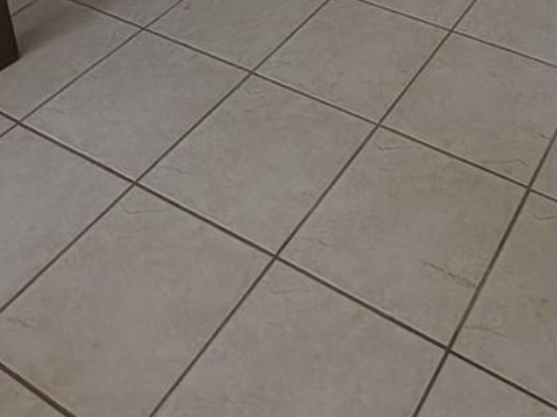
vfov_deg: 23.5
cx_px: 453
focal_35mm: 47
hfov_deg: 38.8
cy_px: -237
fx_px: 756
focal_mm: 2.23
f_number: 1.95
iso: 84
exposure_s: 1/40
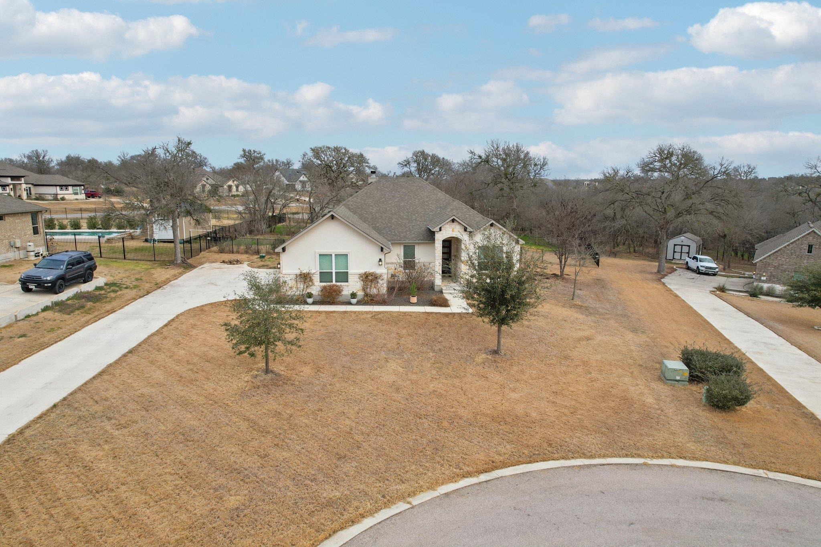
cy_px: 274
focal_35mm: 22
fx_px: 502
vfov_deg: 57.2
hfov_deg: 78.6
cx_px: 410
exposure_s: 1/730
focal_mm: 8.4
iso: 110
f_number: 2.8
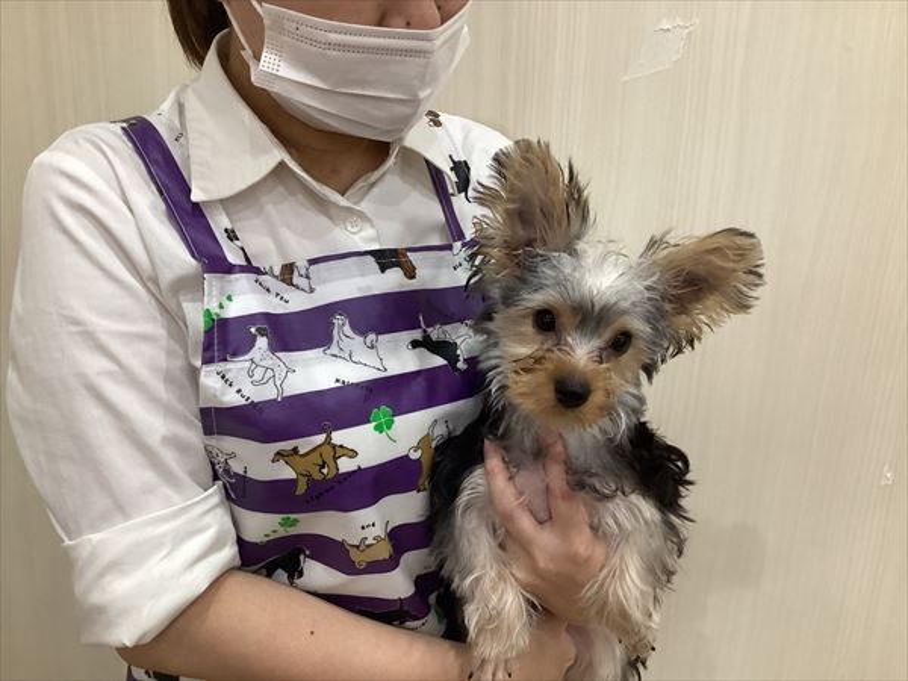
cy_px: 340
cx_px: 454
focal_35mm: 31
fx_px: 813
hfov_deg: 58.4
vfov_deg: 45.4
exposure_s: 1/60
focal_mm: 3.3
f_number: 2.4
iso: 200
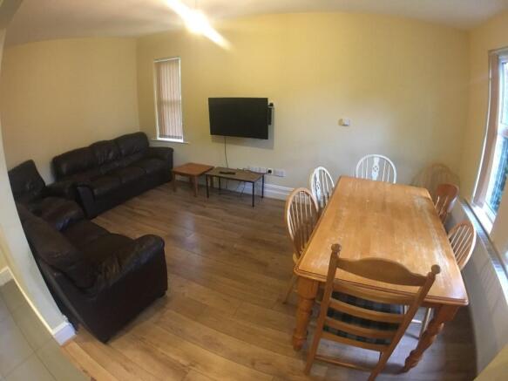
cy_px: 190
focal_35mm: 29
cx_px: 254
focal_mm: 4.15
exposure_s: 1/25
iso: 200
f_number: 2.2
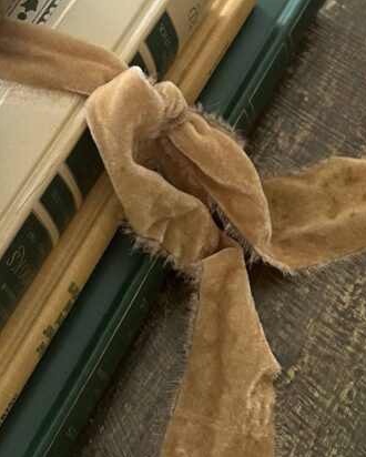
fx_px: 852
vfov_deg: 29.5
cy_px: 105
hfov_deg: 23.8
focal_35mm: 63
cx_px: 69
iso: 200
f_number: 1.5
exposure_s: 1/60
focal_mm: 5.7
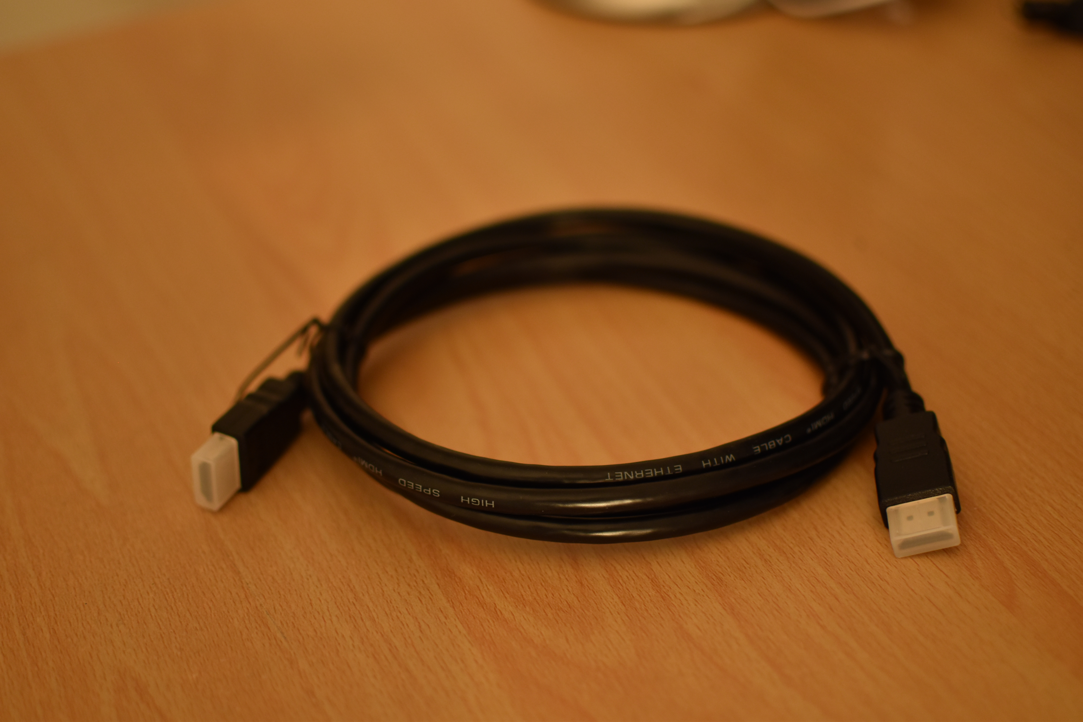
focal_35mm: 52
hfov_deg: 37.9
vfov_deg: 25.8
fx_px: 1579
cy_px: 361
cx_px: 542
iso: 400
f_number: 1.8
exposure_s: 1/15
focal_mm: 35
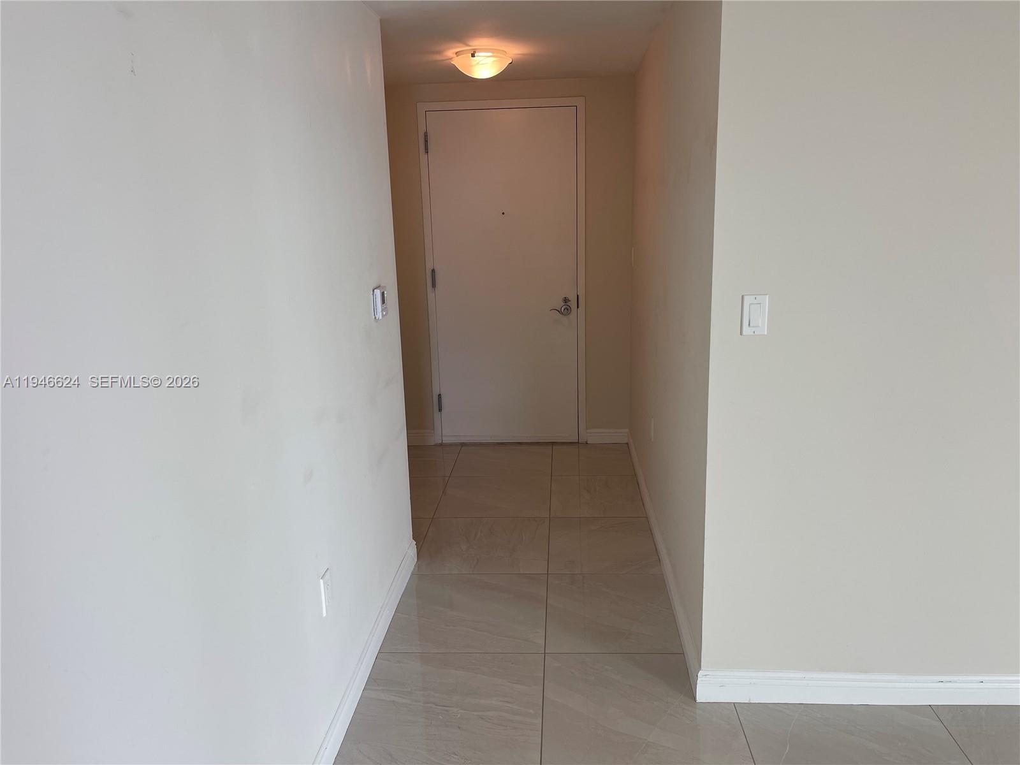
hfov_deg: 69.4
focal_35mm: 25
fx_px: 737
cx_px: 510
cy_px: 382
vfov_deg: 54.9
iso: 50
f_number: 1.6
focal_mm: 5.1
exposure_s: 1/120
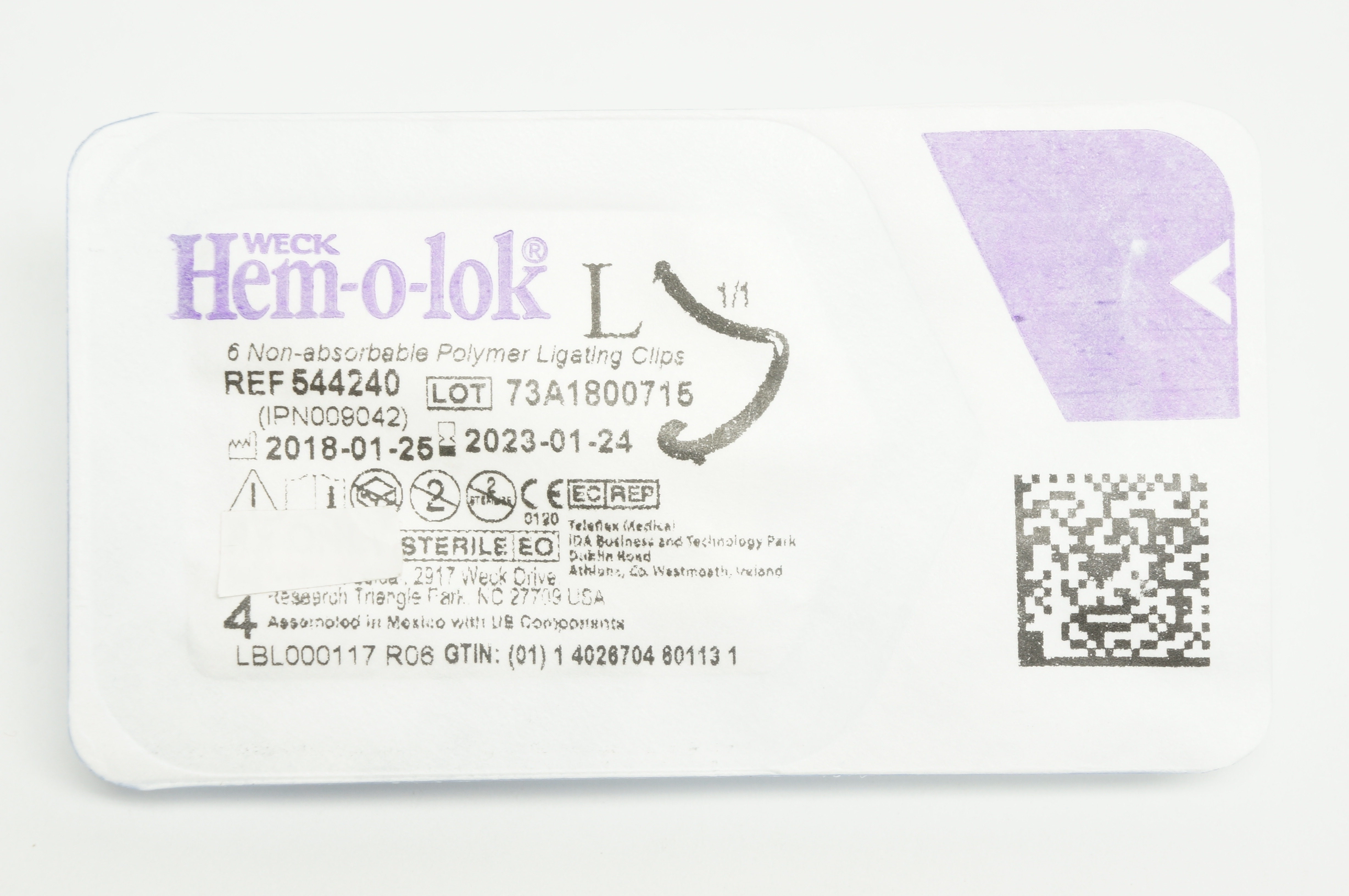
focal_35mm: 82
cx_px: 674
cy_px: 448
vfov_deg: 16.5
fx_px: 3088
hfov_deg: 24.6
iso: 400
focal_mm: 55
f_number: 11
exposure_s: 1/15
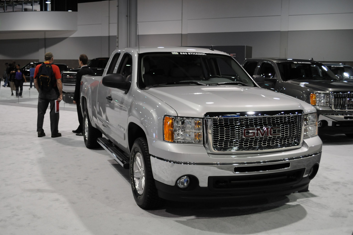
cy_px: 116
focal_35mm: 43
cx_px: 179
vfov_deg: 31.1
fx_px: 421
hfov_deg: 45.5
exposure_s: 1/50
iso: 800
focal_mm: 28
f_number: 4.5
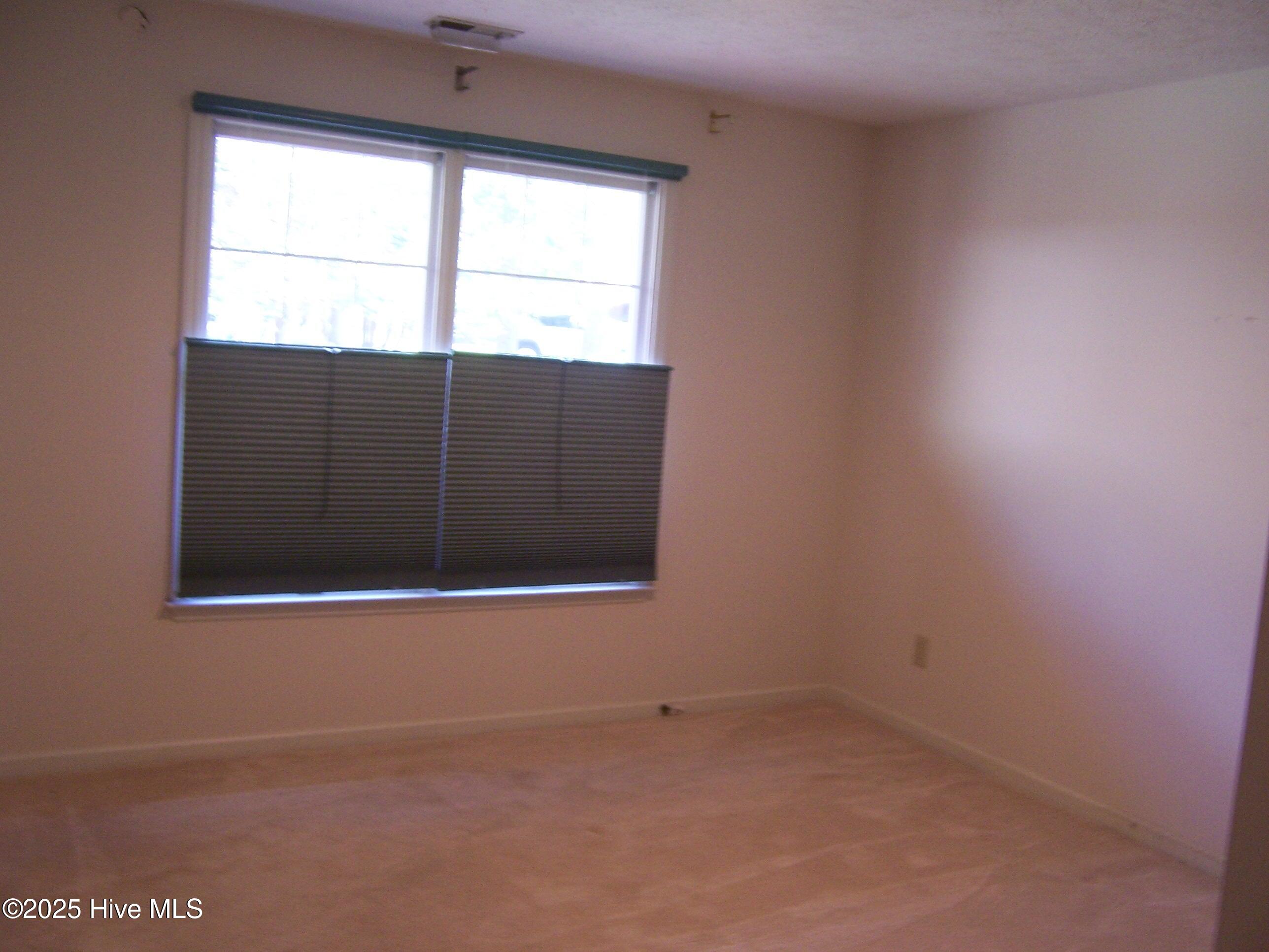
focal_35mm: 33
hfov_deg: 55.4
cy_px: 476
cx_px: 634
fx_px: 1210
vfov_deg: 42.9
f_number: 3.4
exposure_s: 1/15
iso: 140
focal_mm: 5.5
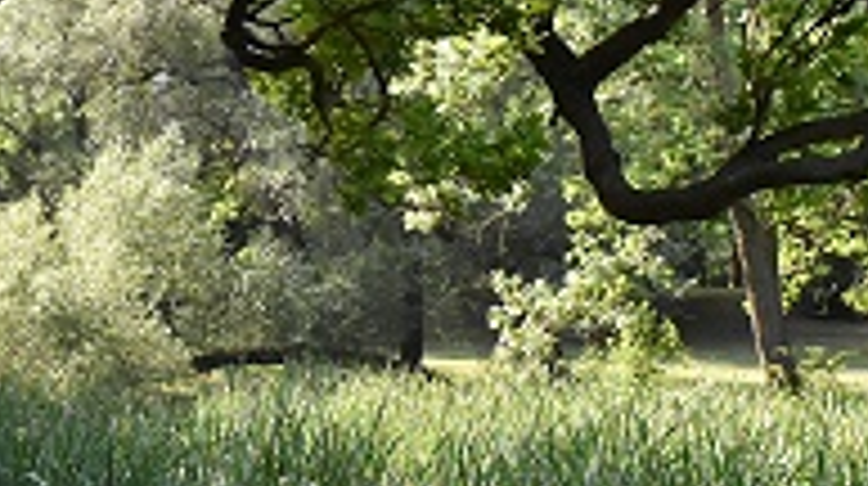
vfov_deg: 13.6
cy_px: 94
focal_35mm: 88
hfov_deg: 24.1
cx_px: 270
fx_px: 2023
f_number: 10
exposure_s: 1/1000
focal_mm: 18
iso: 3200
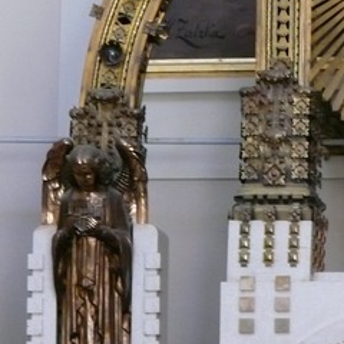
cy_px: 42
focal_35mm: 668
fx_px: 7510
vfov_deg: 2.6
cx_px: 320
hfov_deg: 2.6
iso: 400
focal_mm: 51.3
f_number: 3.6
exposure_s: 1/30
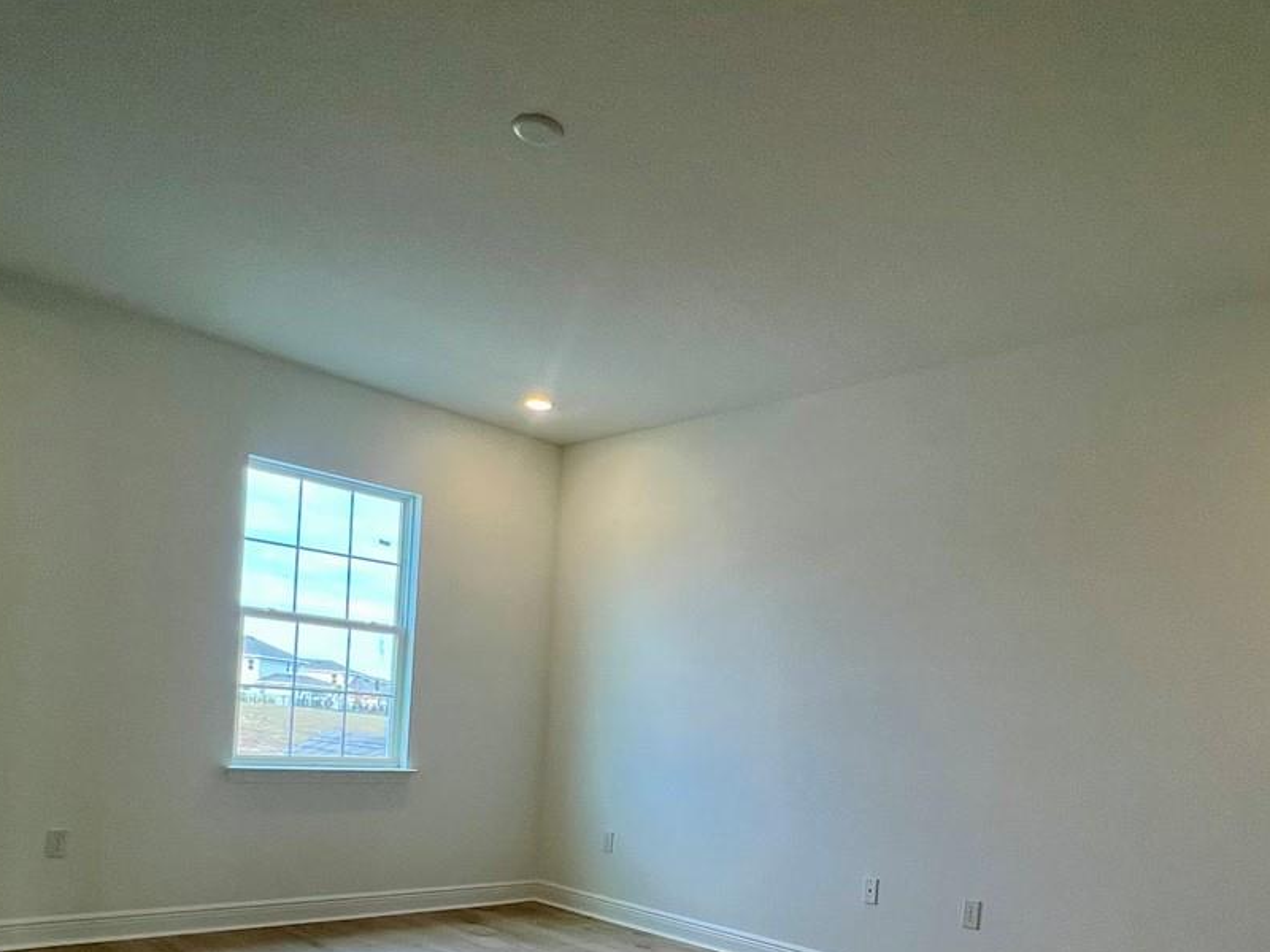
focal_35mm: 26
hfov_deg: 66.6
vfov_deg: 50.3
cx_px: 765
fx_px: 954
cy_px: 744
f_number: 1.8
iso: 80
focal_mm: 1.57
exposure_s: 1/120
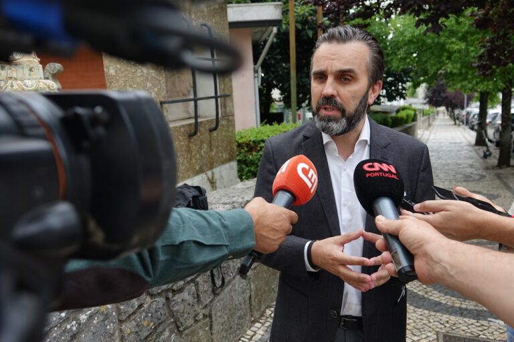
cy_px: 171
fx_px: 414
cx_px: 257
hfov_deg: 63.7
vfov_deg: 45.0
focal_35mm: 29
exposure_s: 1/160
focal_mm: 10.8
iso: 100
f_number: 2.8
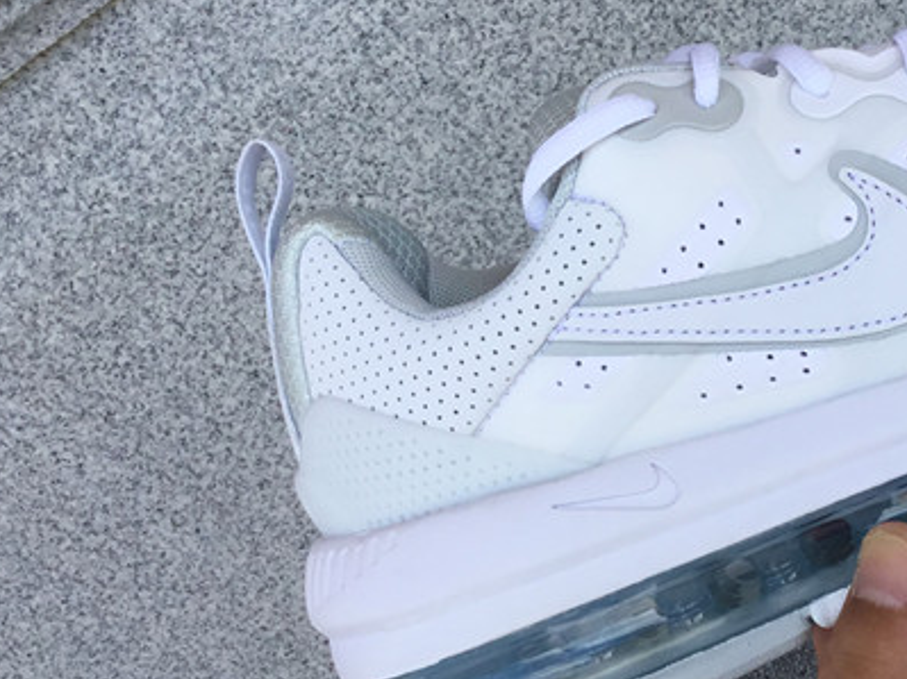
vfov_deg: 21.0
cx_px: 789
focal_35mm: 70
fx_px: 1834
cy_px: 308
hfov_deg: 27.0
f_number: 2.4
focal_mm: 3.3
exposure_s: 1/473
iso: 25
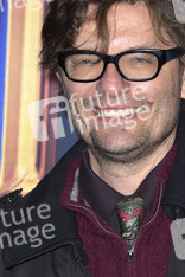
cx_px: 124
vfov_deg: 8.9
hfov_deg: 5.9
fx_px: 1780
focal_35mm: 231
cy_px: 173
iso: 320
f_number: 6.3
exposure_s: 1/250
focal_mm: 135
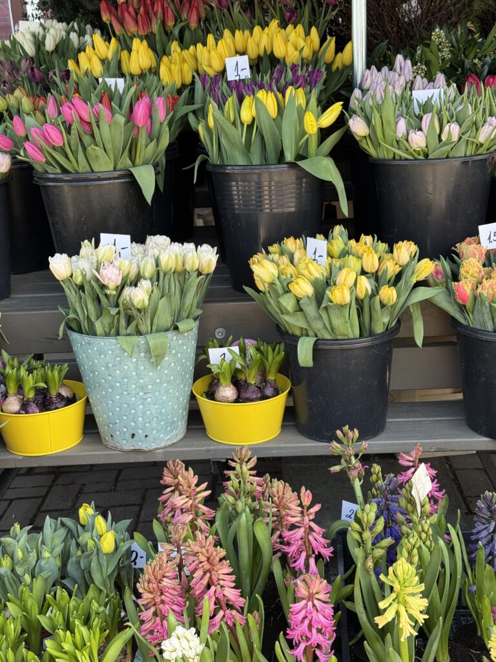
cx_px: 248
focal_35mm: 48
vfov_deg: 39.7
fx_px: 917
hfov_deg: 30.3
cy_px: 331
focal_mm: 6.76
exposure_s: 1/269
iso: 64
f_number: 1.78
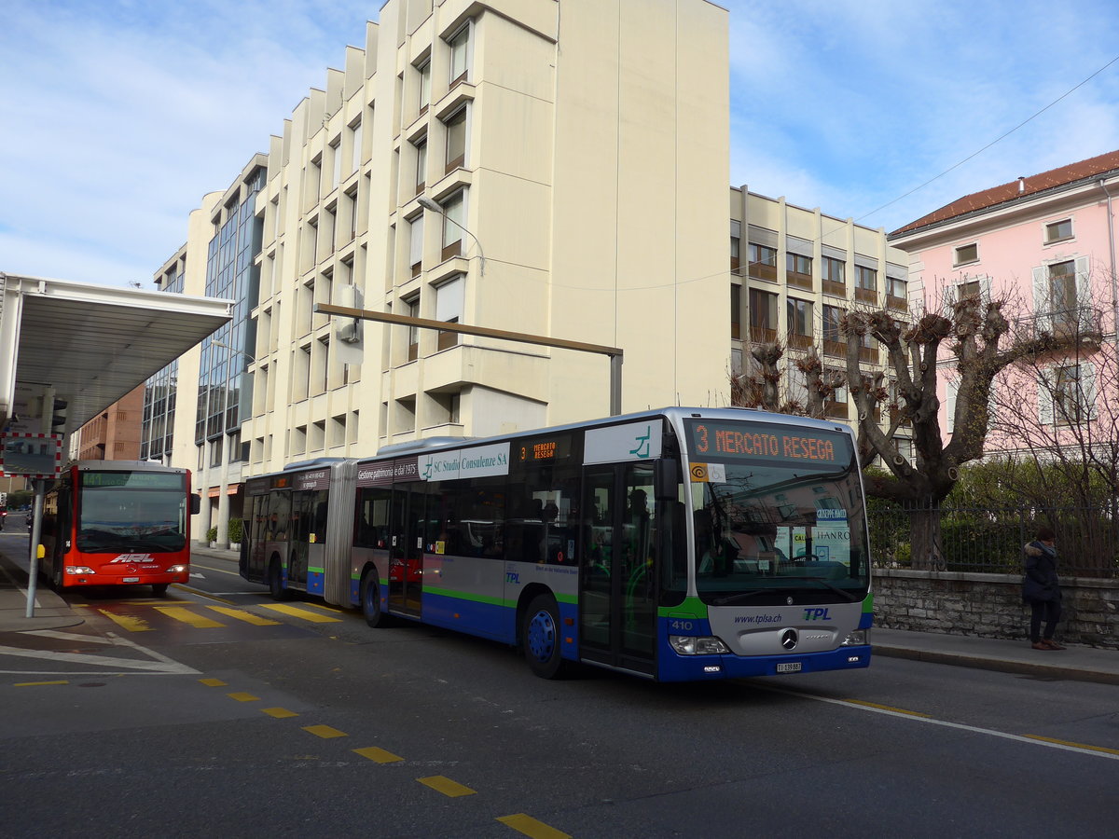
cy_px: 420
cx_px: 560
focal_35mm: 29
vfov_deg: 48.2
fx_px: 937
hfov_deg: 61.7
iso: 80
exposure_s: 1/1000
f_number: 2.8
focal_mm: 6
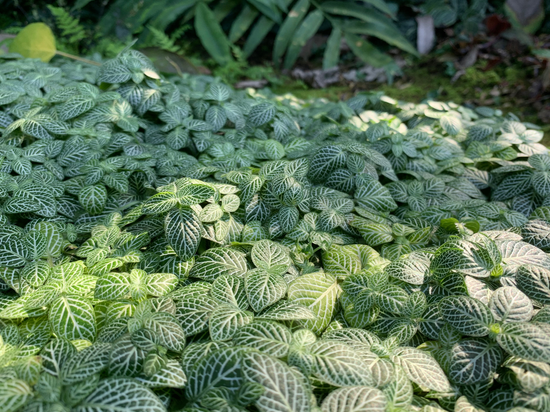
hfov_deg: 63.4
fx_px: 445
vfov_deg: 49.7
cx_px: 268
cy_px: 212
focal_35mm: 28
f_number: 1.8
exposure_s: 1/121
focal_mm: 4.25
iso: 32
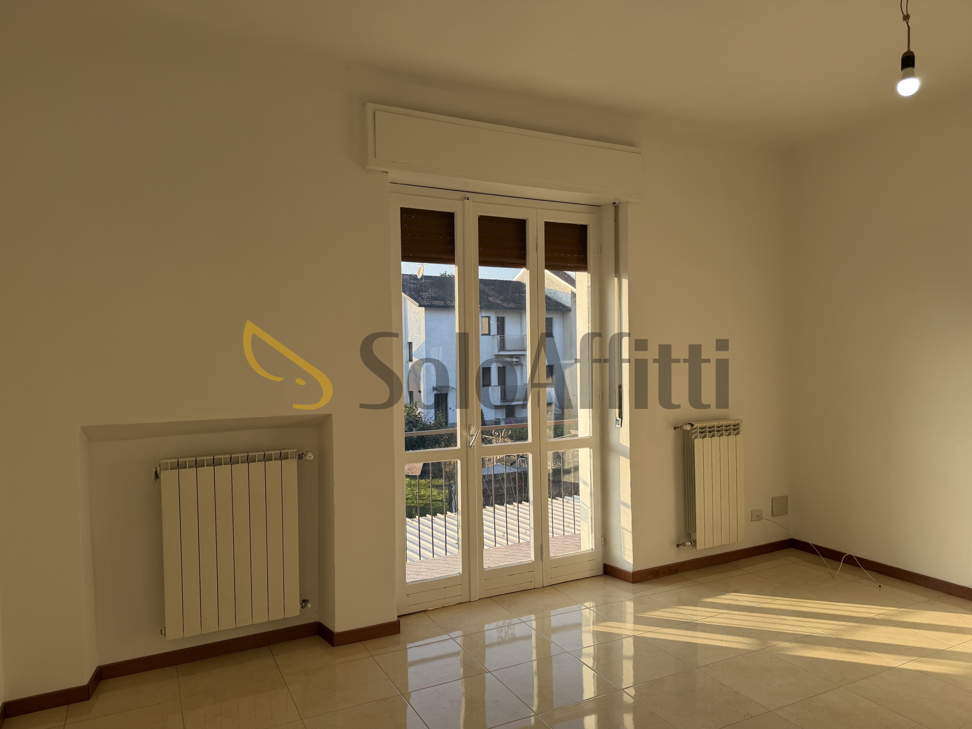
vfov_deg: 56.8
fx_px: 674
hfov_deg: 71.6
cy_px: 364
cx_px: 486
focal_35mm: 24
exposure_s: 1/878
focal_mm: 6.76
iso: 80
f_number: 1.78
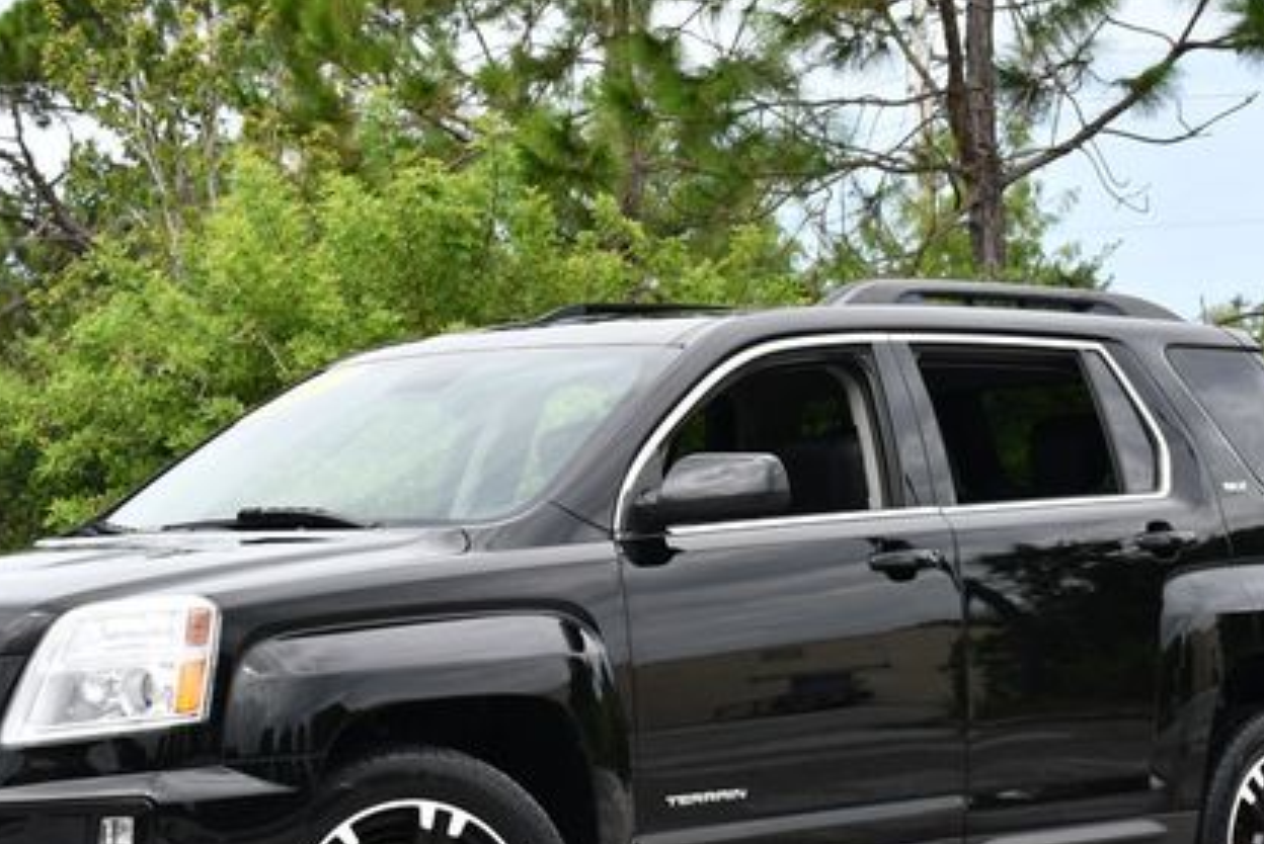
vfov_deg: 11.7
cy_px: 565
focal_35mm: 117
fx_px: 4111
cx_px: 535
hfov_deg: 17.5
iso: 160
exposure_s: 1/250
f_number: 8
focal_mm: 38
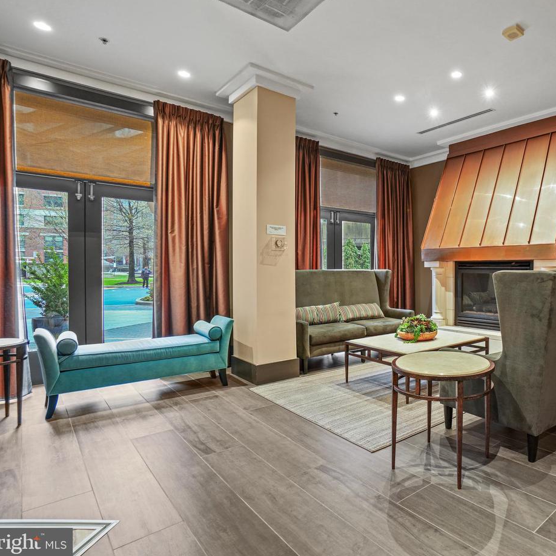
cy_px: 268
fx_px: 363
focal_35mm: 20
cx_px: 414
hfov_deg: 70.0
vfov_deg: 74.8
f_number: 7.1
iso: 100
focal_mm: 10
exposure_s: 6
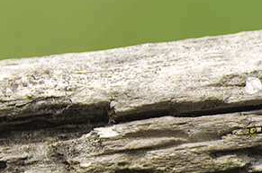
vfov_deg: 0.4
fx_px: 23752
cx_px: -592
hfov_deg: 0.6
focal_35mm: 3269
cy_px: -47
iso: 800
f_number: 8
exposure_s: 1/500
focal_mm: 500
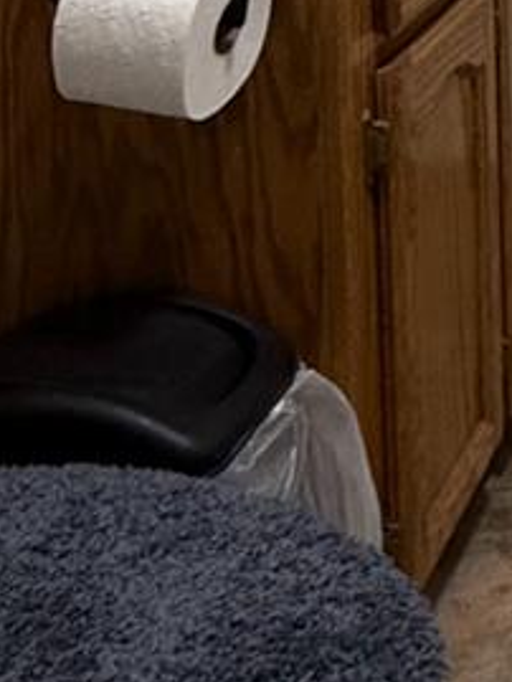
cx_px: 1013
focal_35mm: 78
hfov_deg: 15.3
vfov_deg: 20.7
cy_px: -385
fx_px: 1537
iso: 320
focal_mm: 2.22
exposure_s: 1/120
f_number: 2.2
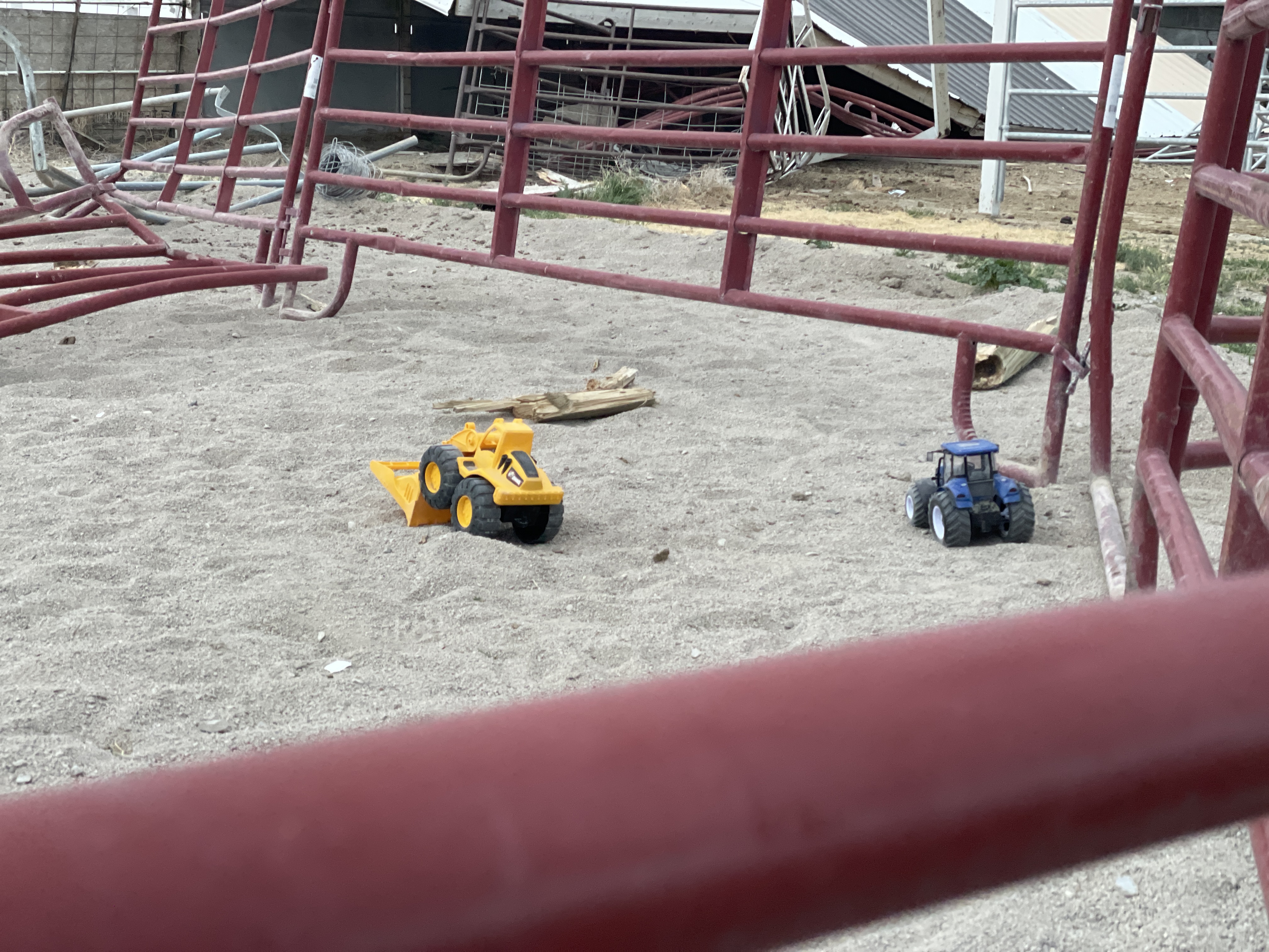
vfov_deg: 28.0
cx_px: 634
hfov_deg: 36.8
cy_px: 476
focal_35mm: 52
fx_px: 1906
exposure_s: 1/122
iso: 125
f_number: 2
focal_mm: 6
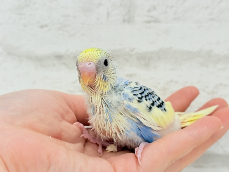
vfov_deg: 28.0
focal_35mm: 52
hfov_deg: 36.8
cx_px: 114
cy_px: 86
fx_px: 344
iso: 80
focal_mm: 5.96
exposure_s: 1/100
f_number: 1.6
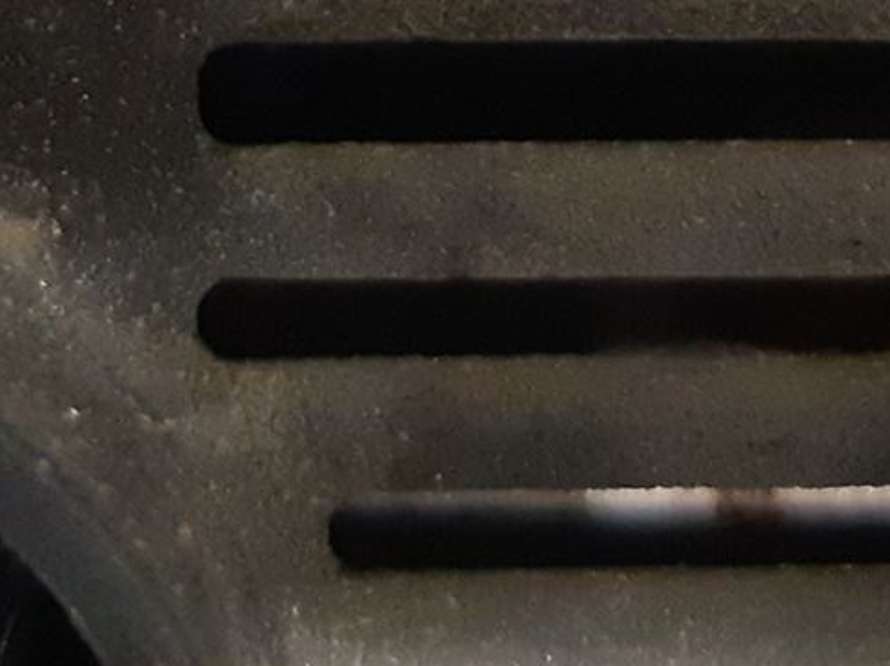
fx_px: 2800
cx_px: 377
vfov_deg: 12.0
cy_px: -684
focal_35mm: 109
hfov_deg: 18.0
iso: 640
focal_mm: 3.93
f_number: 1.7
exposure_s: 1/20
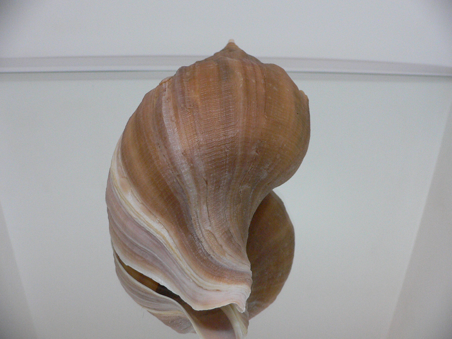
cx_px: 226
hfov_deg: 52.6
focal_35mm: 35
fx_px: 457
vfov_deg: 40.7
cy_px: 170
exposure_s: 1/60
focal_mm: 4.6
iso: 200
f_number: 2.8
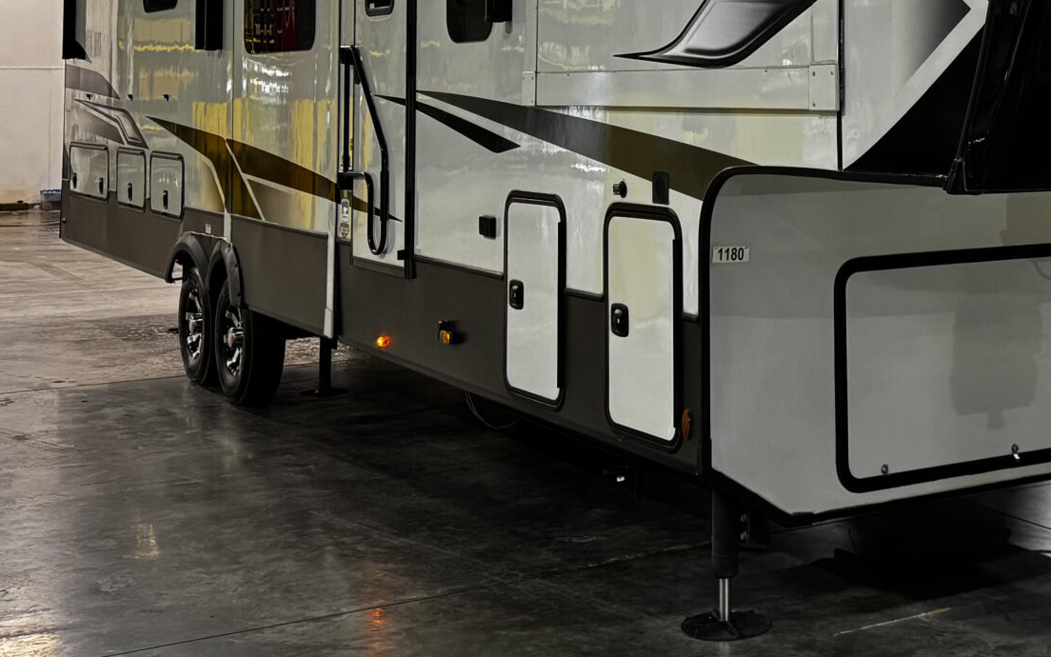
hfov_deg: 33.6
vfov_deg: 21.3
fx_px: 1690
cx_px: 827
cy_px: 9
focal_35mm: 59
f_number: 1.78
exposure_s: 1/60
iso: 320
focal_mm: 6.76
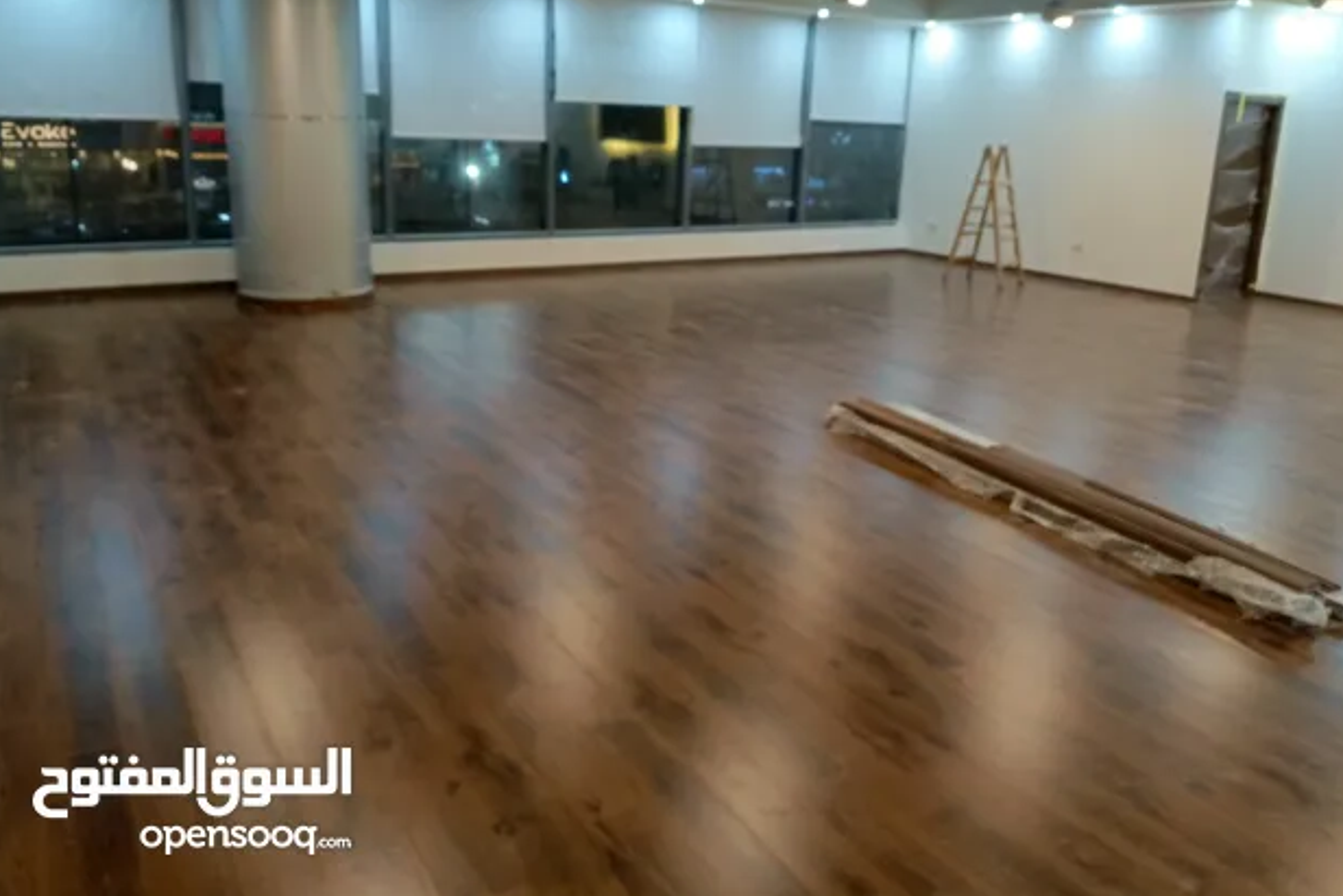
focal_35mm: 27
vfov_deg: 47.8
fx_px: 1007
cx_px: 678
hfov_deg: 67.4
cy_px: 384
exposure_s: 1/50
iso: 728
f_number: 1.69
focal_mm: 4.76
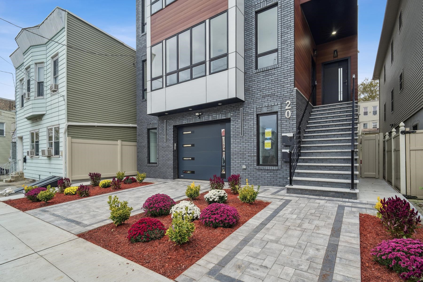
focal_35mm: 16
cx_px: 212
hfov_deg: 96.7
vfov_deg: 73.7
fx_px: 188
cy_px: 141
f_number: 8
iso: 400
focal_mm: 16
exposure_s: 1/40
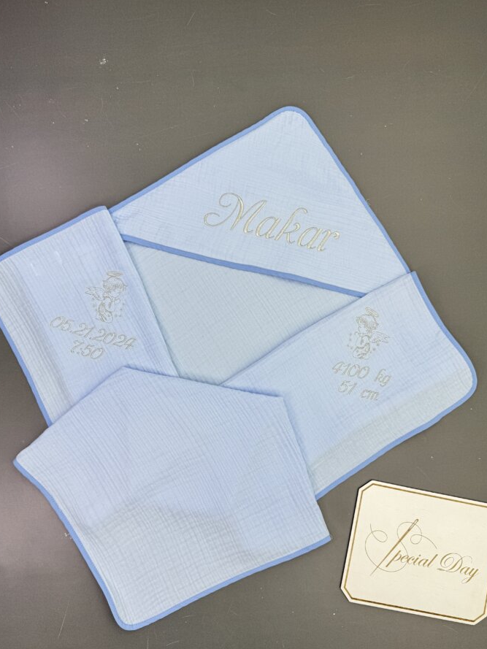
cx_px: 242
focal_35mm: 27
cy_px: 360
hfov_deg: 51.4
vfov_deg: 65.1
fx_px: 506
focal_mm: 6.76
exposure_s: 1/604
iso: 80
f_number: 1.78
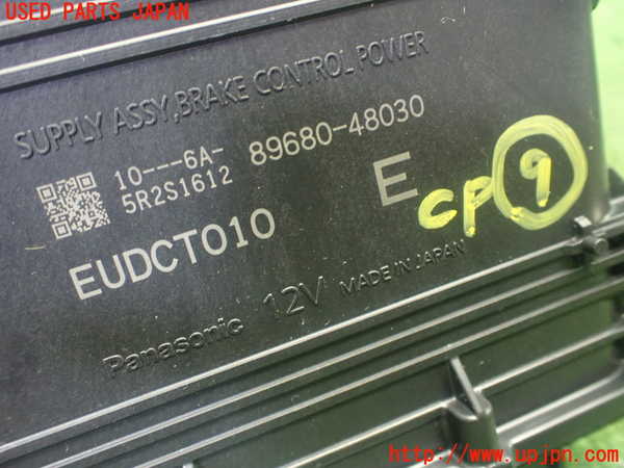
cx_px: 312
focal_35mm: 30
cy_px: 234
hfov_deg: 60.0
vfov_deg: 46.8
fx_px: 541
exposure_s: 1/30
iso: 800
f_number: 2.3
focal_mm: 5.4
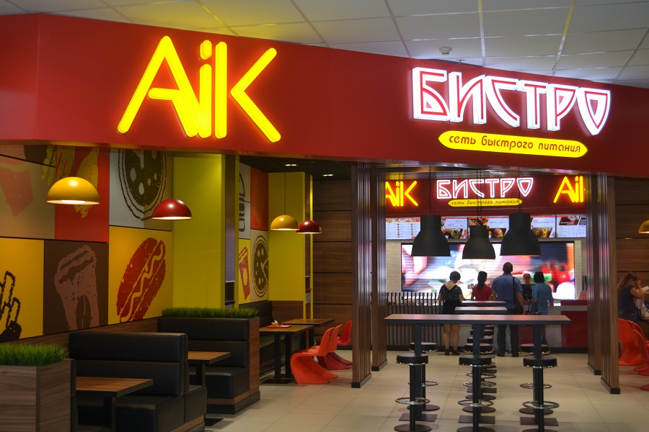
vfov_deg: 31.9
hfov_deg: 46.4
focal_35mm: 42
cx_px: 324
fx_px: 757
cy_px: 216
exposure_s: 1/30
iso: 220
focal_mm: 28
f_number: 4.5
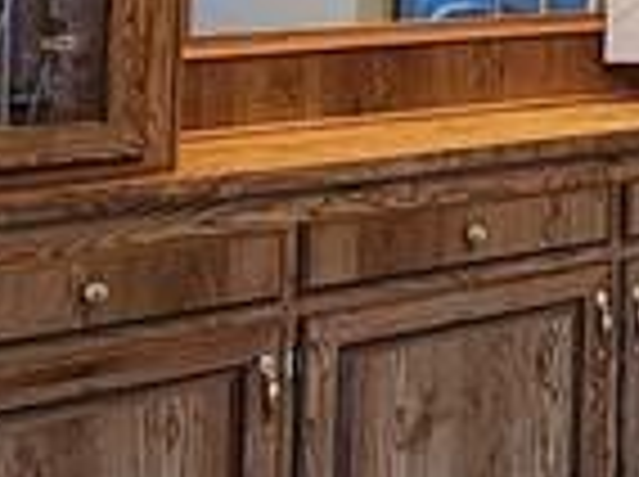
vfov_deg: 15.2
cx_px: 1404
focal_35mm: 94
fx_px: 1732
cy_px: -86
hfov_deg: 15.2
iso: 500
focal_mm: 2.2
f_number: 2.2
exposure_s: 1/30
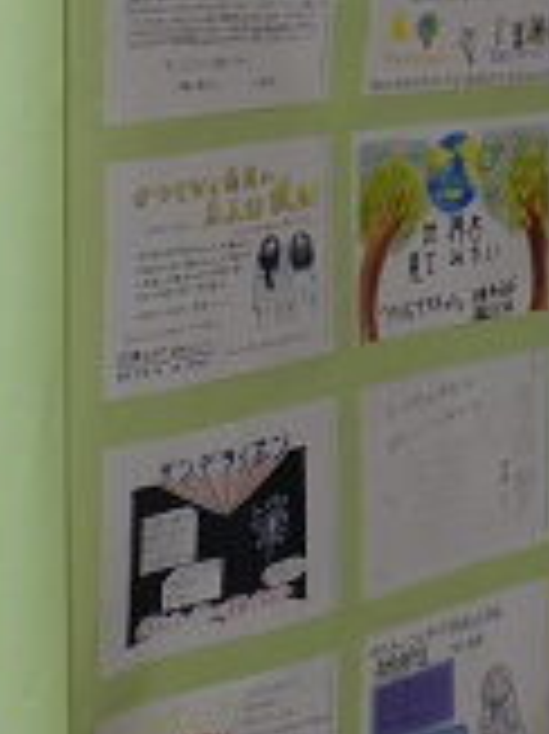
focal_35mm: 103
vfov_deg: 18.6
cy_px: 23
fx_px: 2181
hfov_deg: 14.3
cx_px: 112
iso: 320
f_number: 3.7
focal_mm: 6.3
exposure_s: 1/80
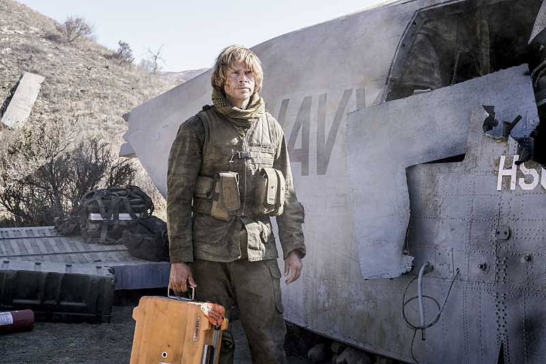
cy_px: 182
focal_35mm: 65
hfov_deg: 30.9
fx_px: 986
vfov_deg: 20.9
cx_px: 273
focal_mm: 65
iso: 1600
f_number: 11
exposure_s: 1/640
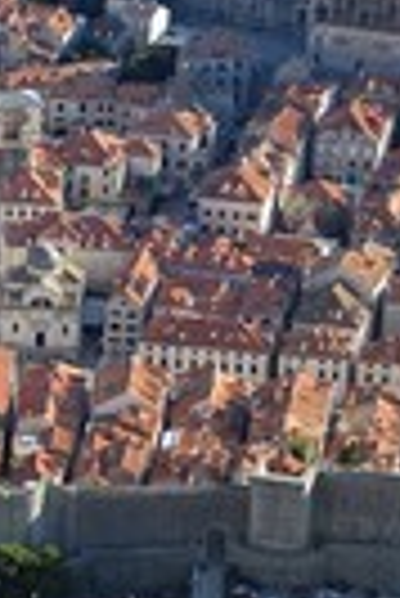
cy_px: 346
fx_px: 4455
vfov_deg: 7.7
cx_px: -375
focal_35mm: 268
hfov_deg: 5.1
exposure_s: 1/125
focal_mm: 85
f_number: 13
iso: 200
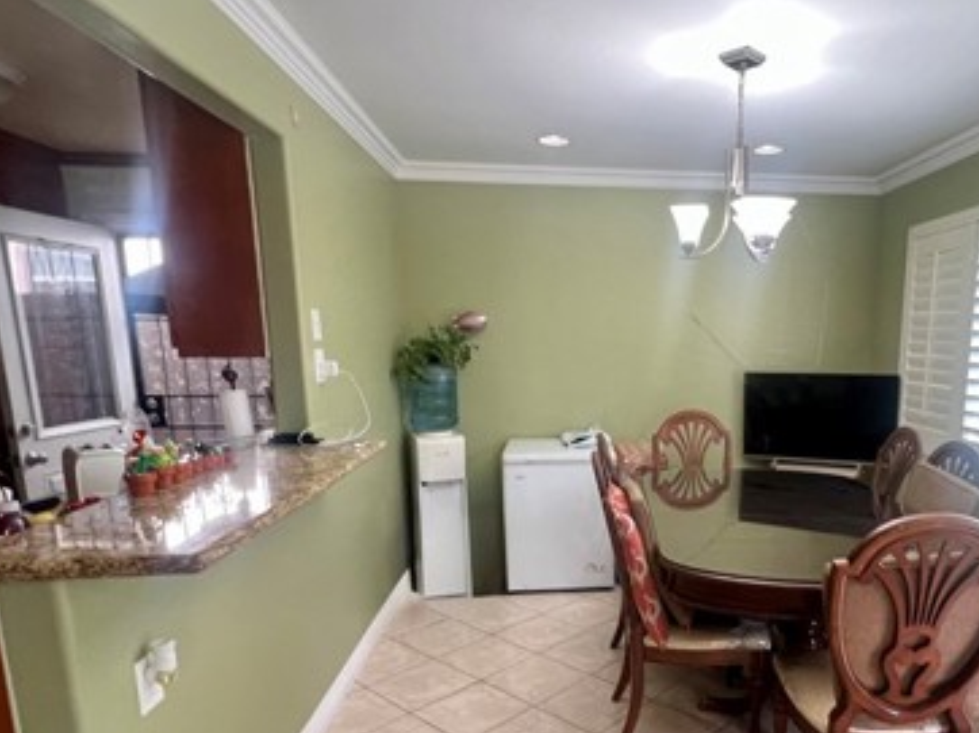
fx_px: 650
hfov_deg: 71.7
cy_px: 473
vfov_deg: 57.8
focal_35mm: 23
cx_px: 657
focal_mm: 1.57
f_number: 1.8
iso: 250
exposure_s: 1/60
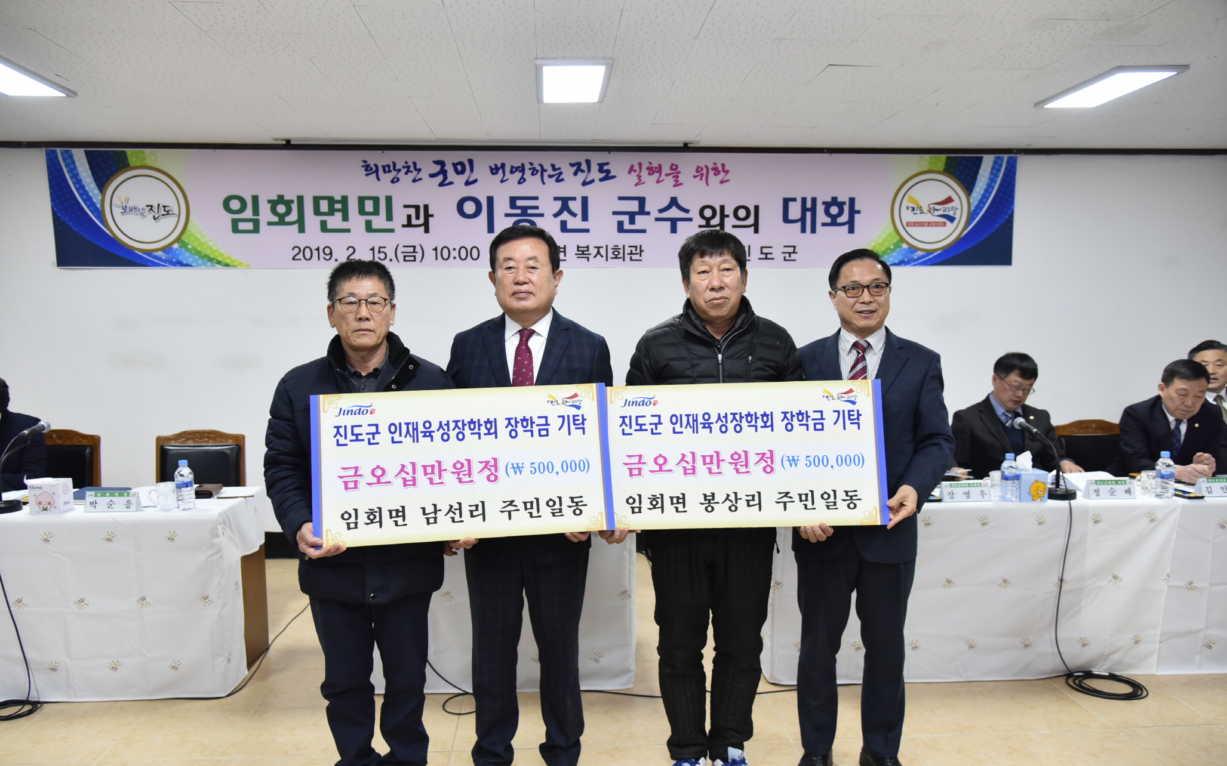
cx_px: 604
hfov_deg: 72.5
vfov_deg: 49.2
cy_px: 413
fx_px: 836
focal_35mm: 25
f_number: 4
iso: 1600
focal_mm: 24
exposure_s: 1/125
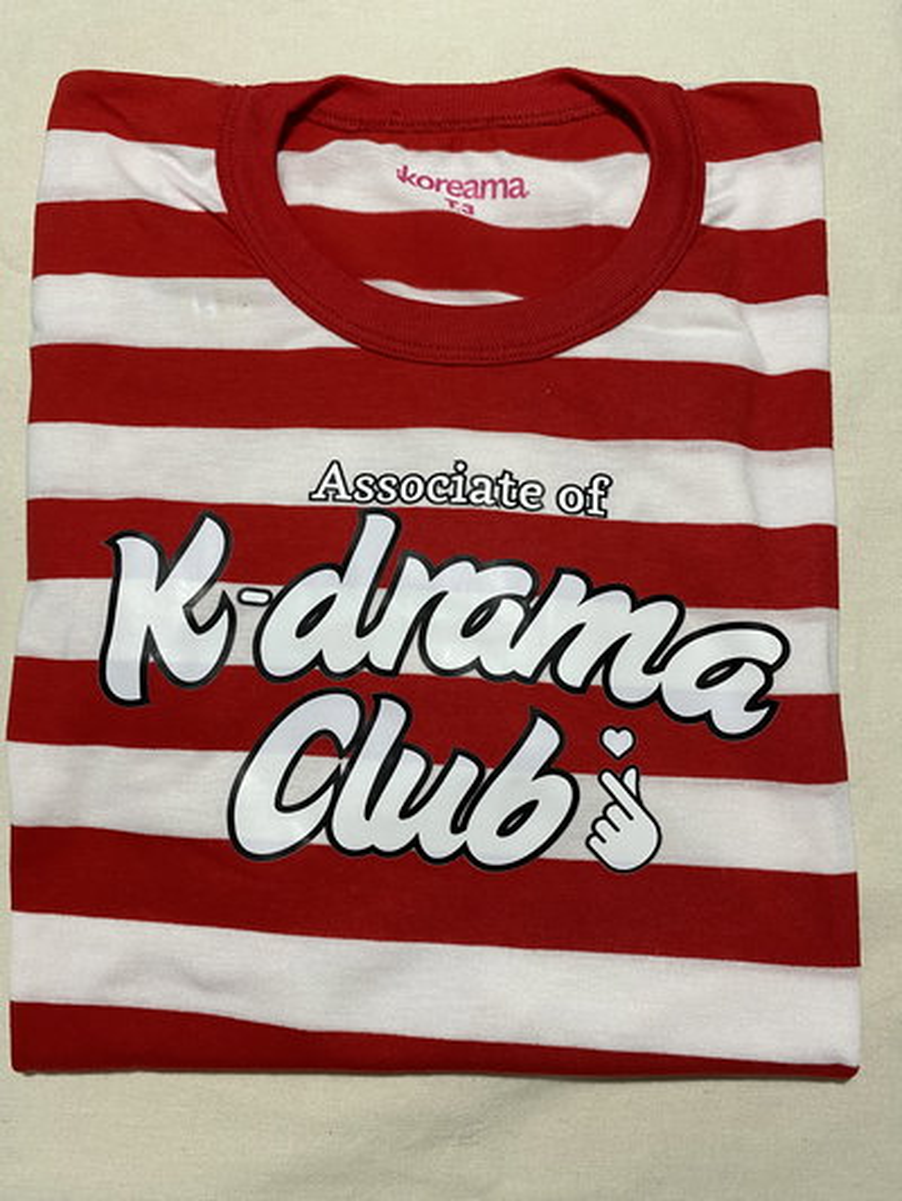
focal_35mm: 26
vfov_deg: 67.3
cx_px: 451
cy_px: 600
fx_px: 903
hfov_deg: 53.1
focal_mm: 4.25
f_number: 1.8
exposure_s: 1/50
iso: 80
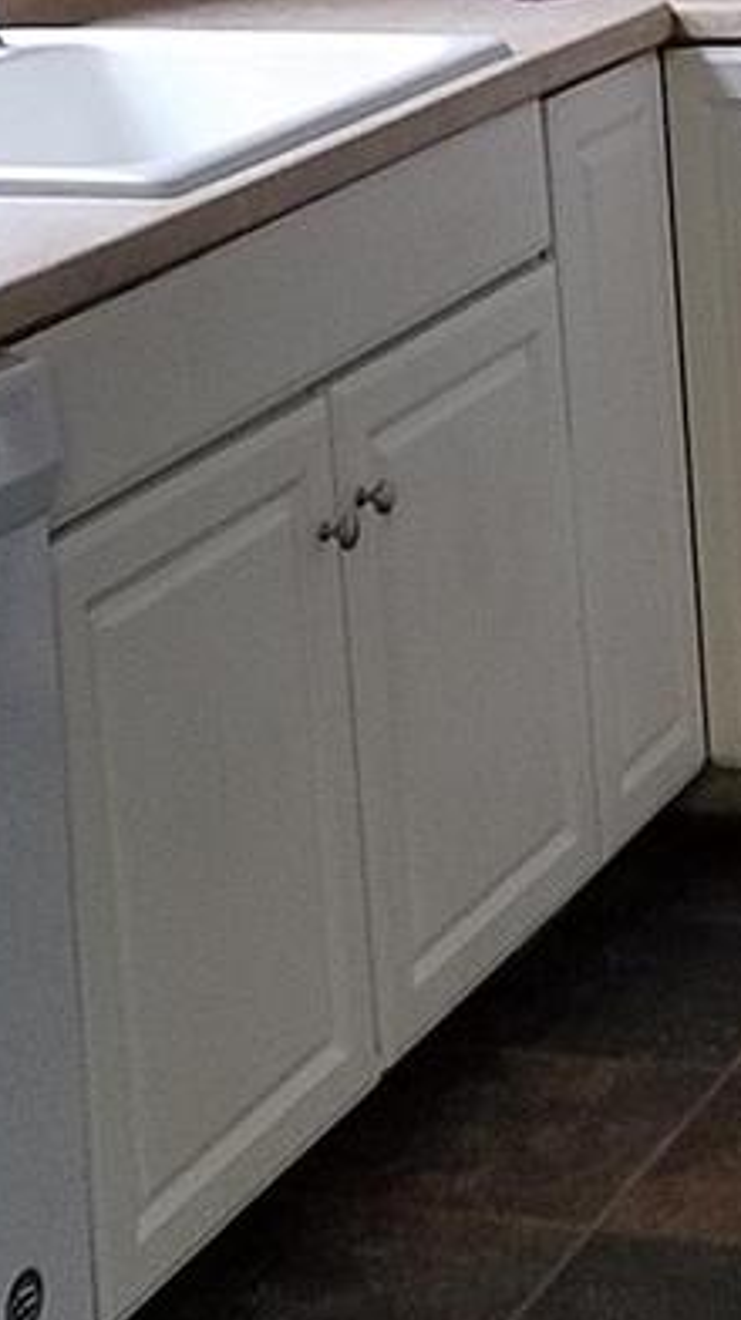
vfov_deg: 19.0
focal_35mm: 111
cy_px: 152
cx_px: 980
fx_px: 3884
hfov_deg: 10.6
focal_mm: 4.2
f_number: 1.7
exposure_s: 1/32
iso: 125
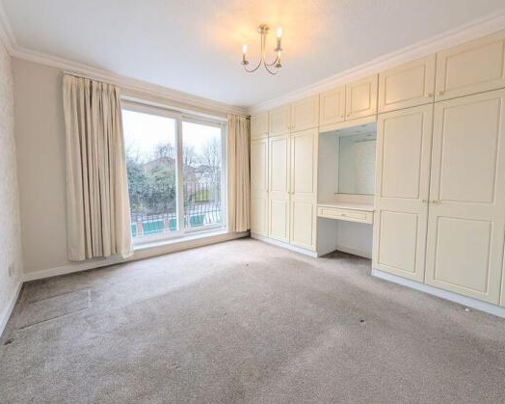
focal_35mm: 13
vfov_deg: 92.2
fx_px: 194
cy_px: 194
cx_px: 260
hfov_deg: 104.8
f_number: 1.7
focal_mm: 2.02
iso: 51
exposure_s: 1/212
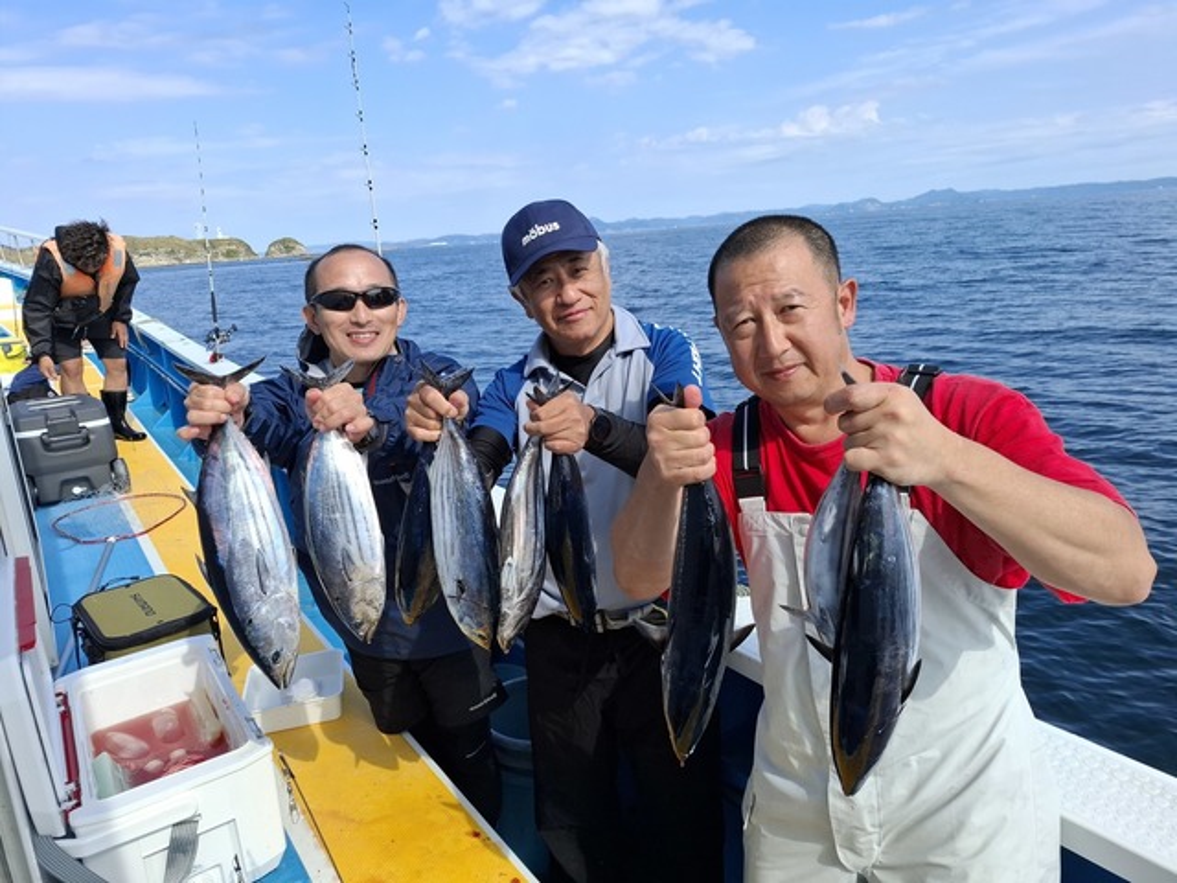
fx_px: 782
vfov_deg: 58.9
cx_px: 588
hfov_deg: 73.9
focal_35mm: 23
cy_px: 442
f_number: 1.8
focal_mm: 5.54
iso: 50
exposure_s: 1/1323
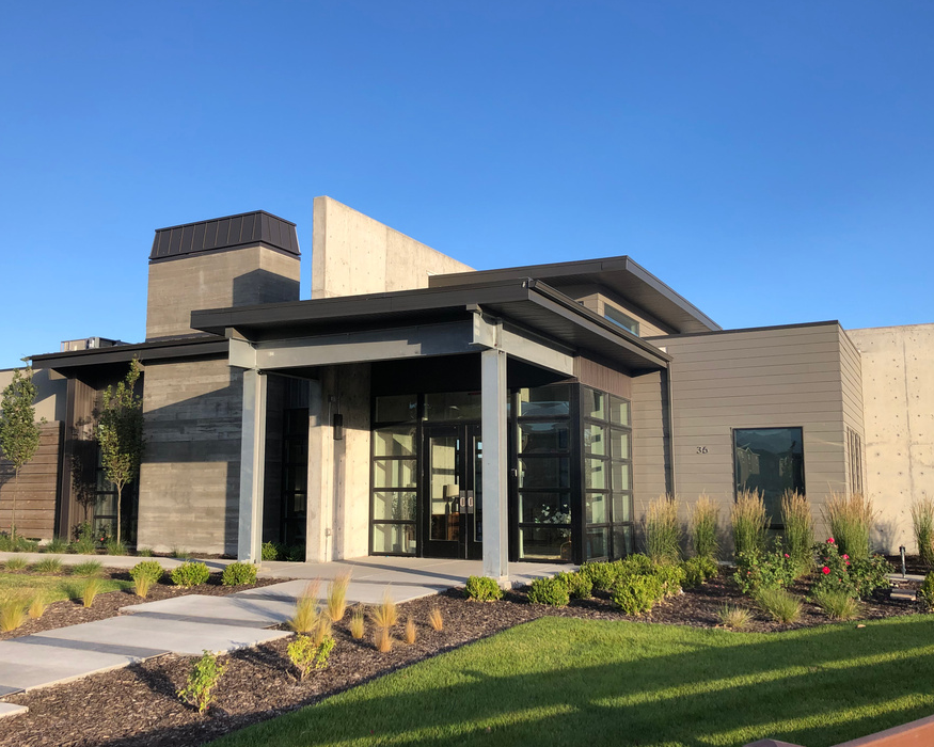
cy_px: 403
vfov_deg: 45.8
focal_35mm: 32
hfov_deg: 55.7
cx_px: 458
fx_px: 885
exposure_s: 1/774
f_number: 1.8
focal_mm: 3.99
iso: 20
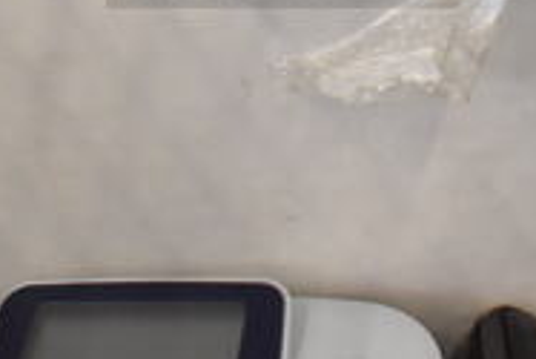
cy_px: -144
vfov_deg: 14.7
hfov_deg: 22.8
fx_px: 1311
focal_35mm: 88
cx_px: 427
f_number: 3.5
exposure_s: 1/125
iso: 2000
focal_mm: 18
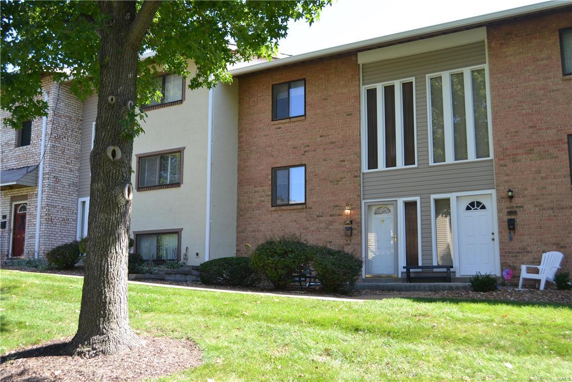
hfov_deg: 53.1
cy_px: 191
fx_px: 572
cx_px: 286
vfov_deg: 36.9
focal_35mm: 36
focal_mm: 24
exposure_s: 1/125
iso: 125
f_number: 5.6
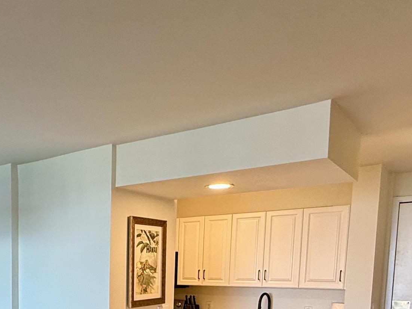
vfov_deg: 33.2
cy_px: 321
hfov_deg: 44.5
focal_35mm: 39
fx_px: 464
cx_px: 60
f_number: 2.2
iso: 200
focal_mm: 2.22
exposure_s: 1/120
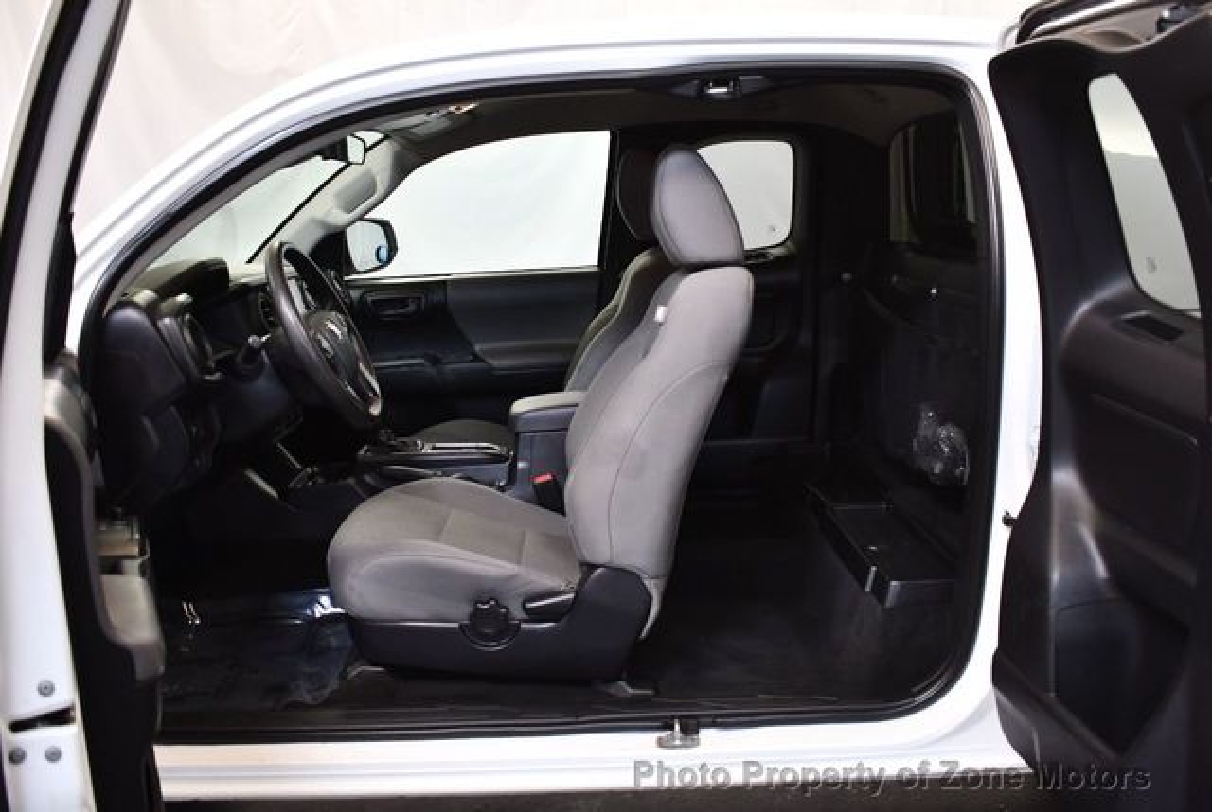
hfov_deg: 53.1
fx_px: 1214
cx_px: 606
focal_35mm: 36
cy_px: 406
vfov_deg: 37.0
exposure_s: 1/125
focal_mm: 18
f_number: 3.5
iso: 1250
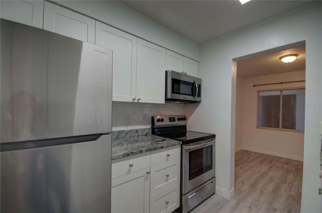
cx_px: 161
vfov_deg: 77.0
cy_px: 106
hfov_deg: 100.5
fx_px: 134
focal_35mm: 15
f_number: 5.6
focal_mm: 10
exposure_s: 1/15
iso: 200
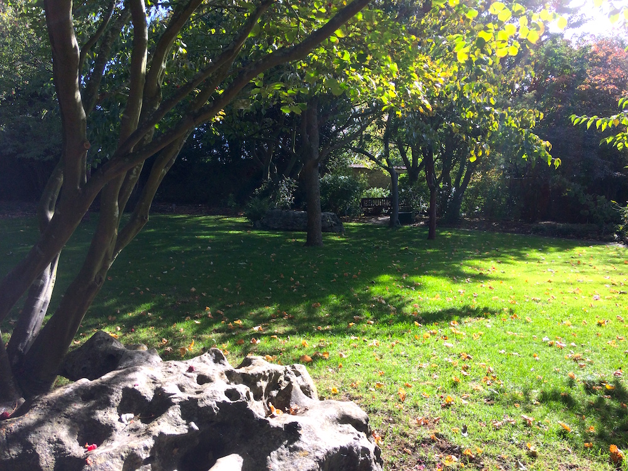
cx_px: 314
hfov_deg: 61.7
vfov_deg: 48.2
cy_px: 236
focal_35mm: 29
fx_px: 526
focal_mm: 4.15
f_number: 2.2
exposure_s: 1/526
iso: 32
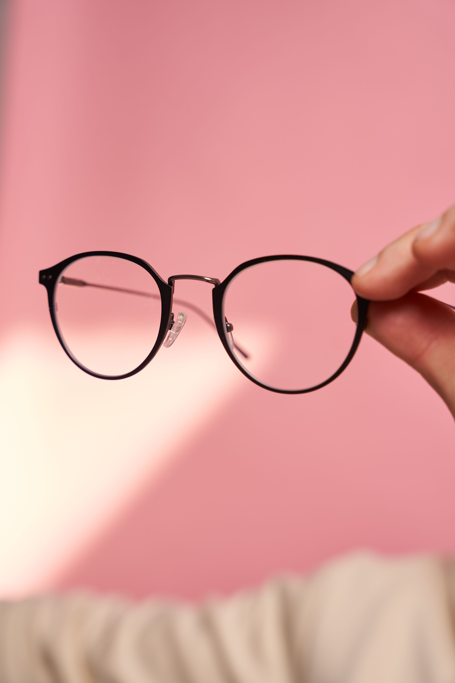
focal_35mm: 70
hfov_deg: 19.5
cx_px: 228
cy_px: 342
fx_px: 1327
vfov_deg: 28.8
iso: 200
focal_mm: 70
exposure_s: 1/200
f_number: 5.6
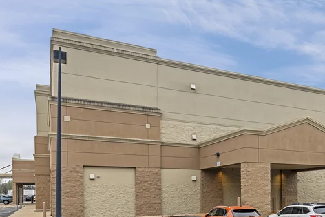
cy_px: 117
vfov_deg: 36.9
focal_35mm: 36
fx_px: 325
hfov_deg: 50.8
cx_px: 245
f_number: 8
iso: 100
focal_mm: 17
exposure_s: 1/80
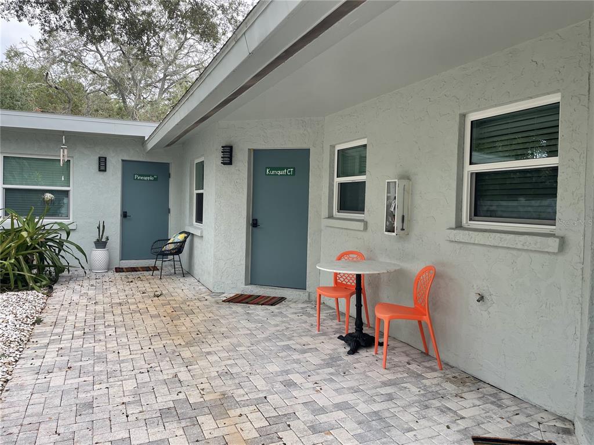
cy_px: 222
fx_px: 446
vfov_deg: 53.1
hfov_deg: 67.3
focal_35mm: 26
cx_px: 297
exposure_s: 1/356
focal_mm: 4.2
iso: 32
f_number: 1.6
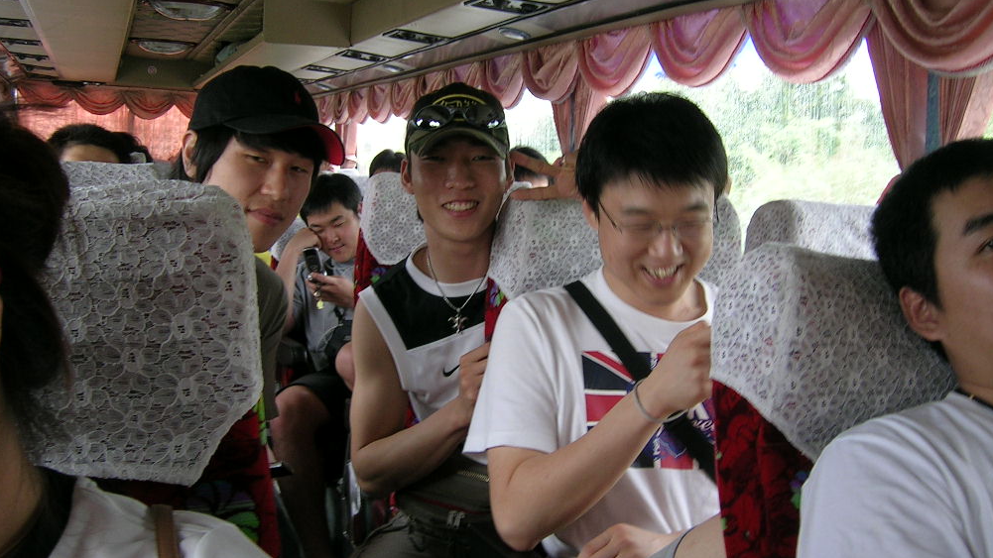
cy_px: 299
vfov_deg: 30.4
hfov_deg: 51.6
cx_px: 503
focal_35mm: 39
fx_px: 1027
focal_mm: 5.4
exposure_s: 1/62.8
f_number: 2.8
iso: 50
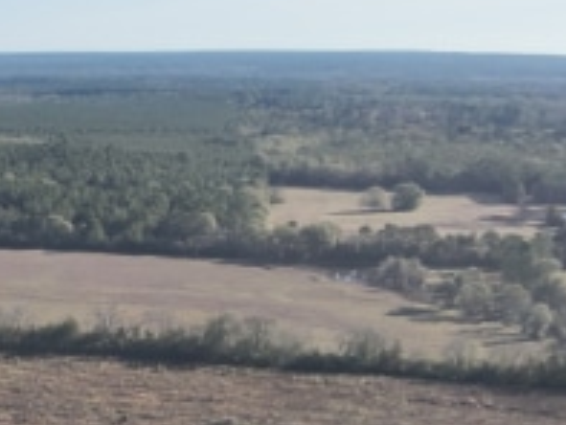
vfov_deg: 17.8
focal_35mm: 78
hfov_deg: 20.6
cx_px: -328
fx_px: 1276
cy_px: 540
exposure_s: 1/1000
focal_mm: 4.4
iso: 100
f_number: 2.8
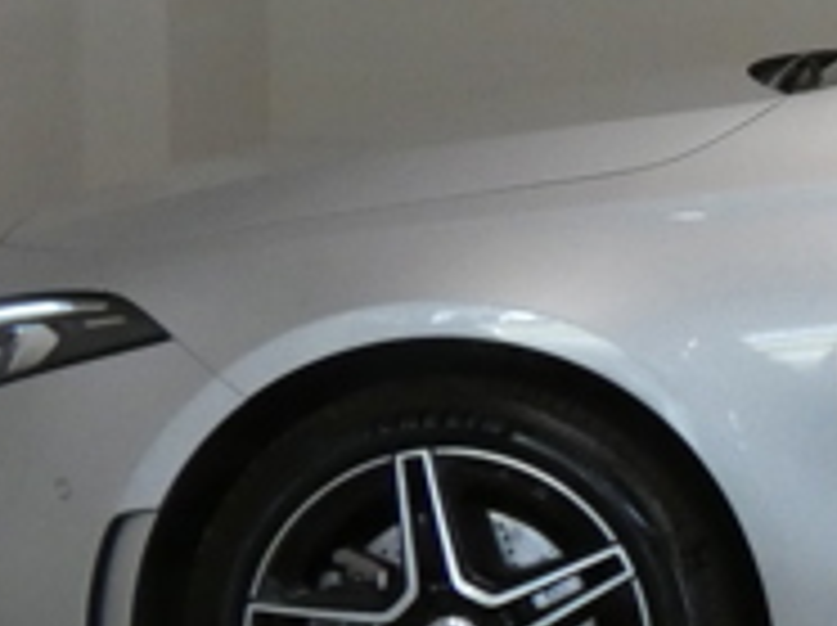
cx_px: 1521
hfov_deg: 10.1
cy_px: 333
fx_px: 4467
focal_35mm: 185
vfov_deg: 8.0
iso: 500
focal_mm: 7.8
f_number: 3.7
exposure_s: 1/80
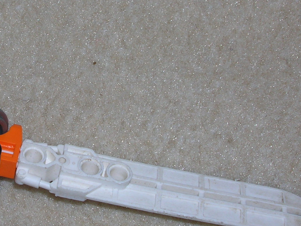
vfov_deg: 16.2
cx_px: 51
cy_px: 78
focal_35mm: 91
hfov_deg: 21.2
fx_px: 791
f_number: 5.4
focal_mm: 7.7
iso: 50
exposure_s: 1/60.1
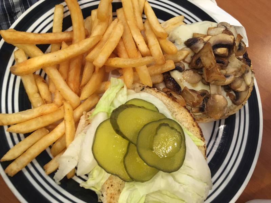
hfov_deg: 61.7
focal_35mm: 29
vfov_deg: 48.2
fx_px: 227
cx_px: 136
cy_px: 102
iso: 200
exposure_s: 1/30
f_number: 2.2
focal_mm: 4.15
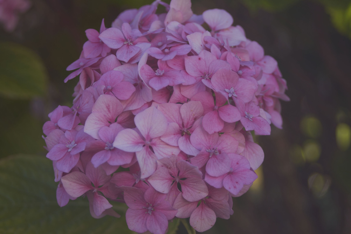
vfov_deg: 11.4
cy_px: 117
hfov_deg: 17.1
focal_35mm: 120
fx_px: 1170
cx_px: 176
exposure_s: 1/125
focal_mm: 80
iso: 50
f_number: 5.6
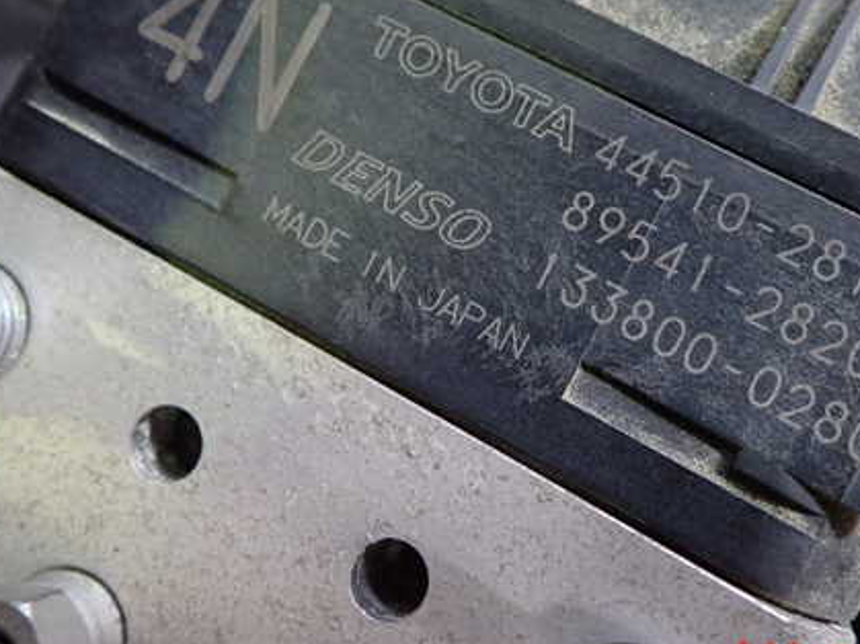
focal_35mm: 43
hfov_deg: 43.1
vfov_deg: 33.3
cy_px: 226
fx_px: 1068
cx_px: 587
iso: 640
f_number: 2.3
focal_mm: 5.4
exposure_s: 1/30
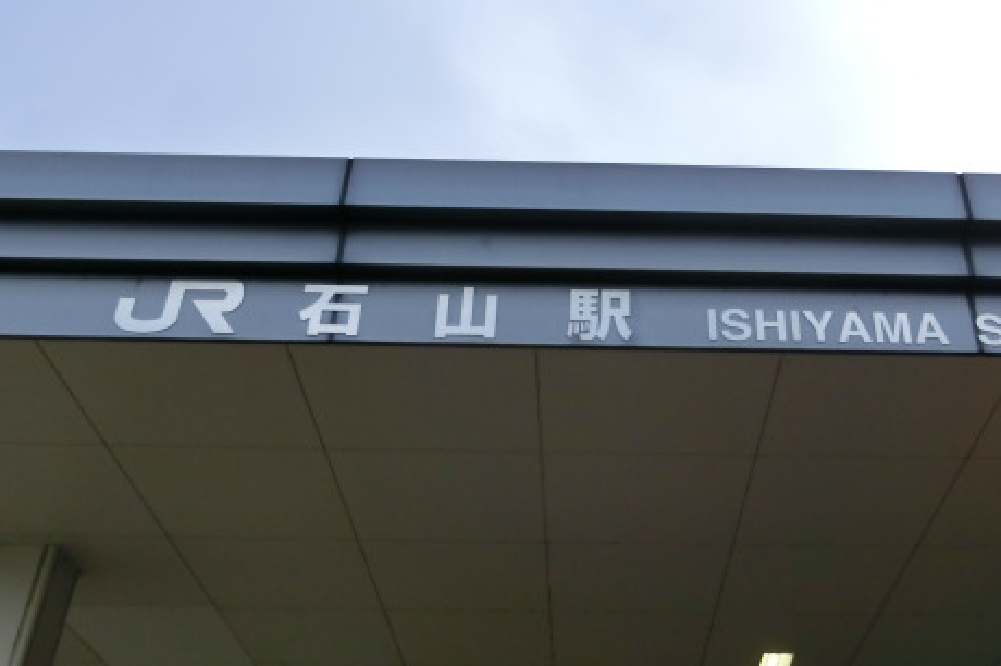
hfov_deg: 45.9
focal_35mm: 42
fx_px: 1167
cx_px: 640
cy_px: 300
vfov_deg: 31.8
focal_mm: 5.2
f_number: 3.7
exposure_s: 1/125
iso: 80
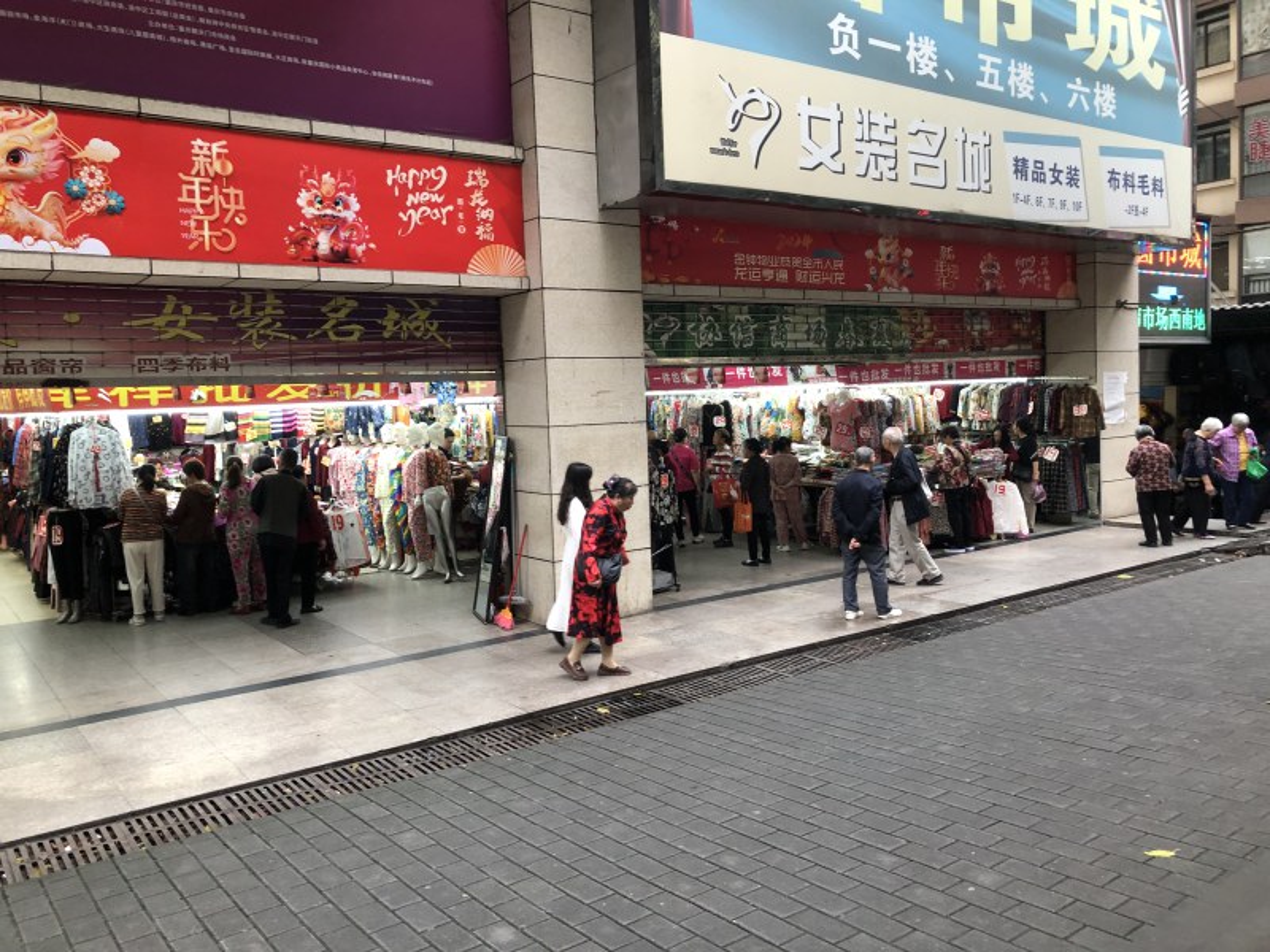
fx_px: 1027
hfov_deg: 63.4
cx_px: 635
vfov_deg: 49.7
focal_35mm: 28
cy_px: 476
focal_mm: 4
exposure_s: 1/33
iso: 32
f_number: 1.8
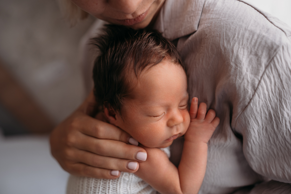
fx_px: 283
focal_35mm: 35
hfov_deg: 54.4
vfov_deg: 37.9
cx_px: 146
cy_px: 97
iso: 160
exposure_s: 1/100
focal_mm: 35
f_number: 2
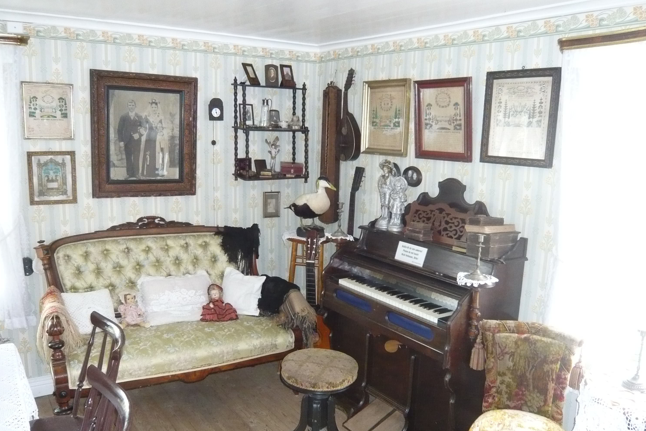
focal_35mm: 30
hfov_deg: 61.9
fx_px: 538
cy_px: 232
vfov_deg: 43.6
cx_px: 320
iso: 400
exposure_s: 1/30
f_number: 2.8
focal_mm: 4.6
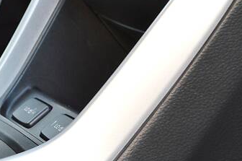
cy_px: 37
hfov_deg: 14.1
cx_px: -4
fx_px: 960
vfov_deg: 9.5
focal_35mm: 143
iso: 400
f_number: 5.3
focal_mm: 40
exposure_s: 1/80
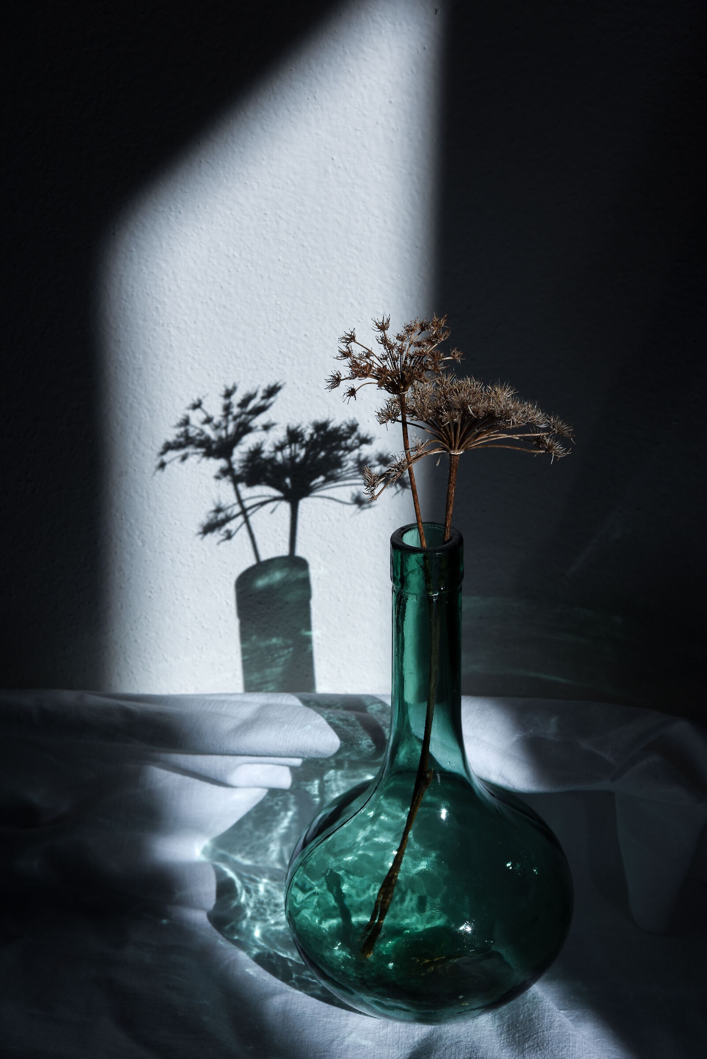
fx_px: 2060
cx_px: 354
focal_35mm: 70
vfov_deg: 28.8
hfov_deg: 19.5
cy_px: 530
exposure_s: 1/1600
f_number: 11
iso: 320
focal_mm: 70
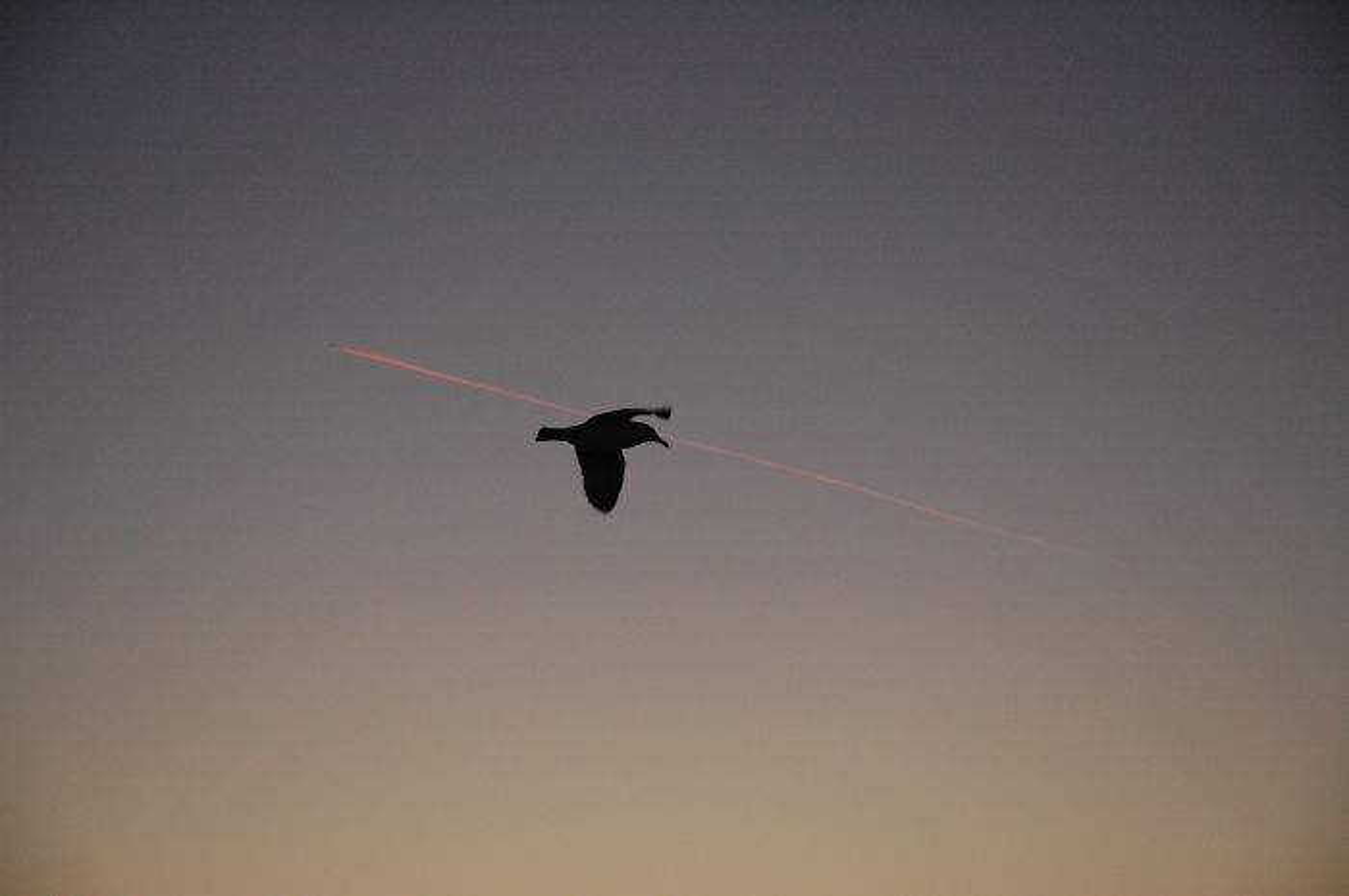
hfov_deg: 19.5
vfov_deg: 13.0
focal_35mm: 105
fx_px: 3930
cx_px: 674
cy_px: 448
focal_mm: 70
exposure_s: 1/200
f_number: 5
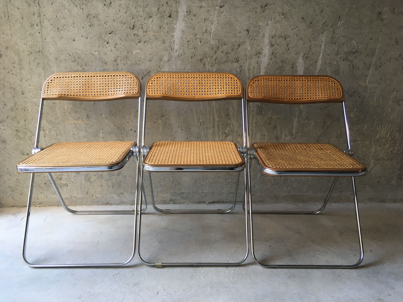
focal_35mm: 29
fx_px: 338
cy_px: 151
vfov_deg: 48.2
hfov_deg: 61.7
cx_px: 202
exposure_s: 1/33
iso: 50
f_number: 2.2
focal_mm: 4.15
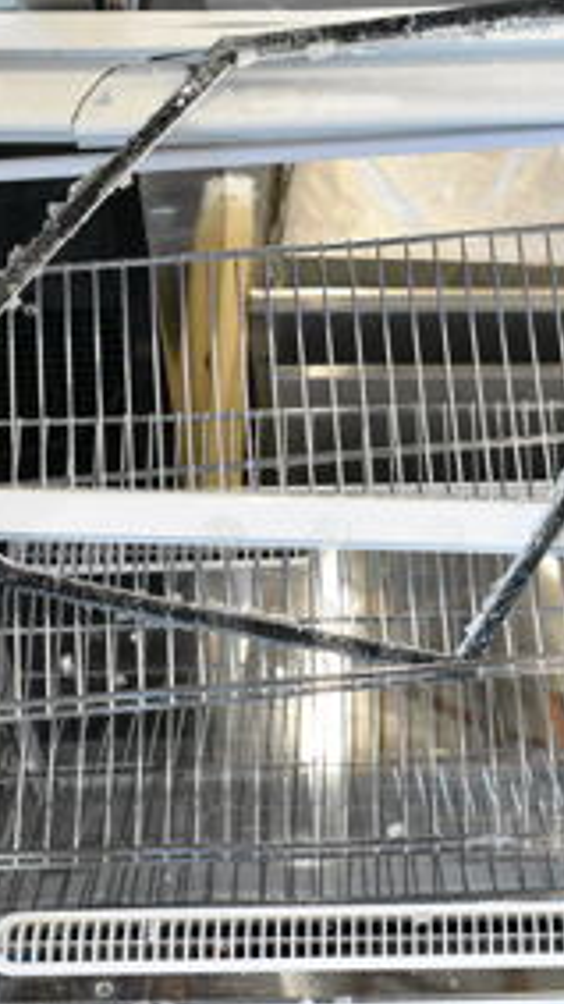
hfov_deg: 16.8
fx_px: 1893
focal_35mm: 71
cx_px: 440
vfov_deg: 29.5
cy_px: 678
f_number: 5
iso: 6400
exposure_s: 1/250
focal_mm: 21
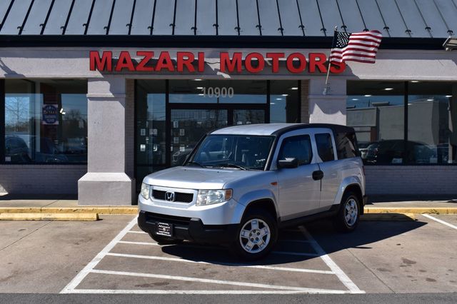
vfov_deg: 30.8
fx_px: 552
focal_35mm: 44
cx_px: 228
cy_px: 152
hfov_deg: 45.0
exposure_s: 1/500
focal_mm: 29
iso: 280
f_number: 11
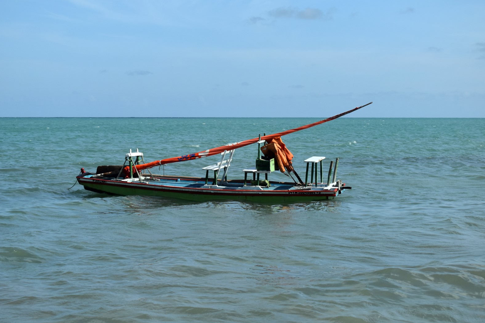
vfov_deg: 21.9
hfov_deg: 32.4
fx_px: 835
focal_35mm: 62
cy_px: 159
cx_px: 245
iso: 400
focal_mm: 40
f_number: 6.3
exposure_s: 1/1600
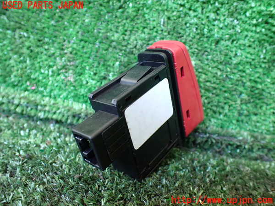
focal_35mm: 30
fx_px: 238
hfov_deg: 60.0
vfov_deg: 46.8
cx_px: 138
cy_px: 103
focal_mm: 5.4
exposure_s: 1/100
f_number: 2.3
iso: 800
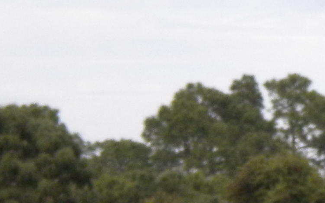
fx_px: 3950
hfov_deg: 4.7
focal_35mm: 446
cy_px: 352
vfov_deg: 2.9
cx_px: 449
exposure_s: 1/602
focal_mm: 18.9
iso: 317
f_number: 5.9
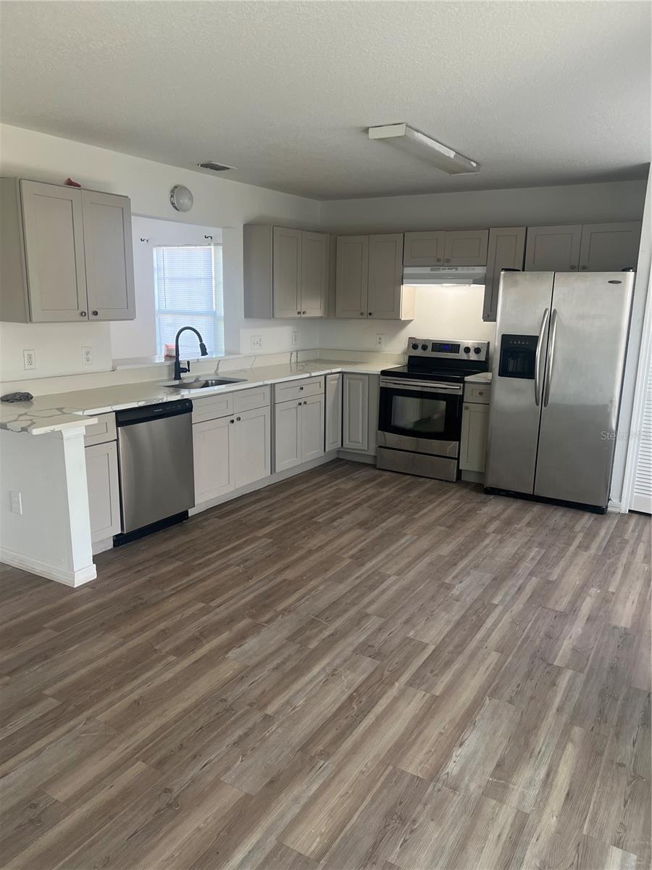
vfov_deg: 67.3
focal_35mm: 26
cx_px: 326
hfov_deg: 53.1
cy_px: 435
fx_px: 653
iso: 125
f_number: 1.5
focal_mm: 5.7
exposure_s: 1/120
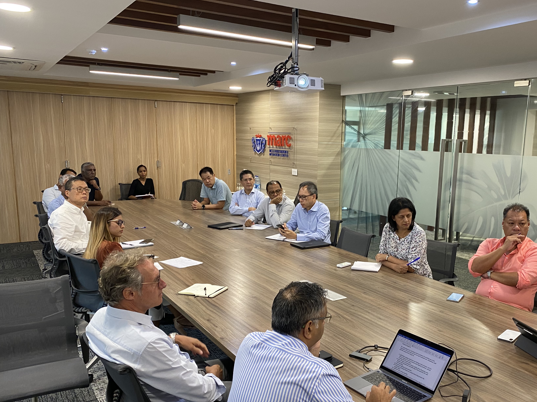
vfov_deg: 44.0
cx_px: 318
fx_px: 496
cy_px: 233
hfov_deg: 56.5
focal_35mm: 32
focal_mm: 4.25
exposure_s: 1/50
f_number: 1.8
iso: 100
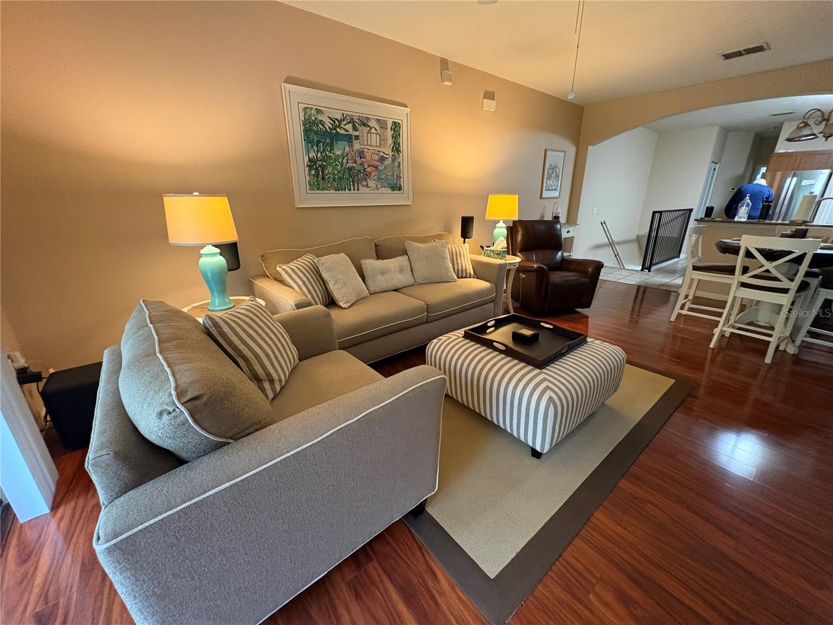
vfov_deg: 85.7
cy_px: 312
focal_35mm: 14
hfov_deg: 102.1
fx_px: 337
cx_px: 416
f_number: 2.2
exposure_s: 1/49
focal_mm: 2.22
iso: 800
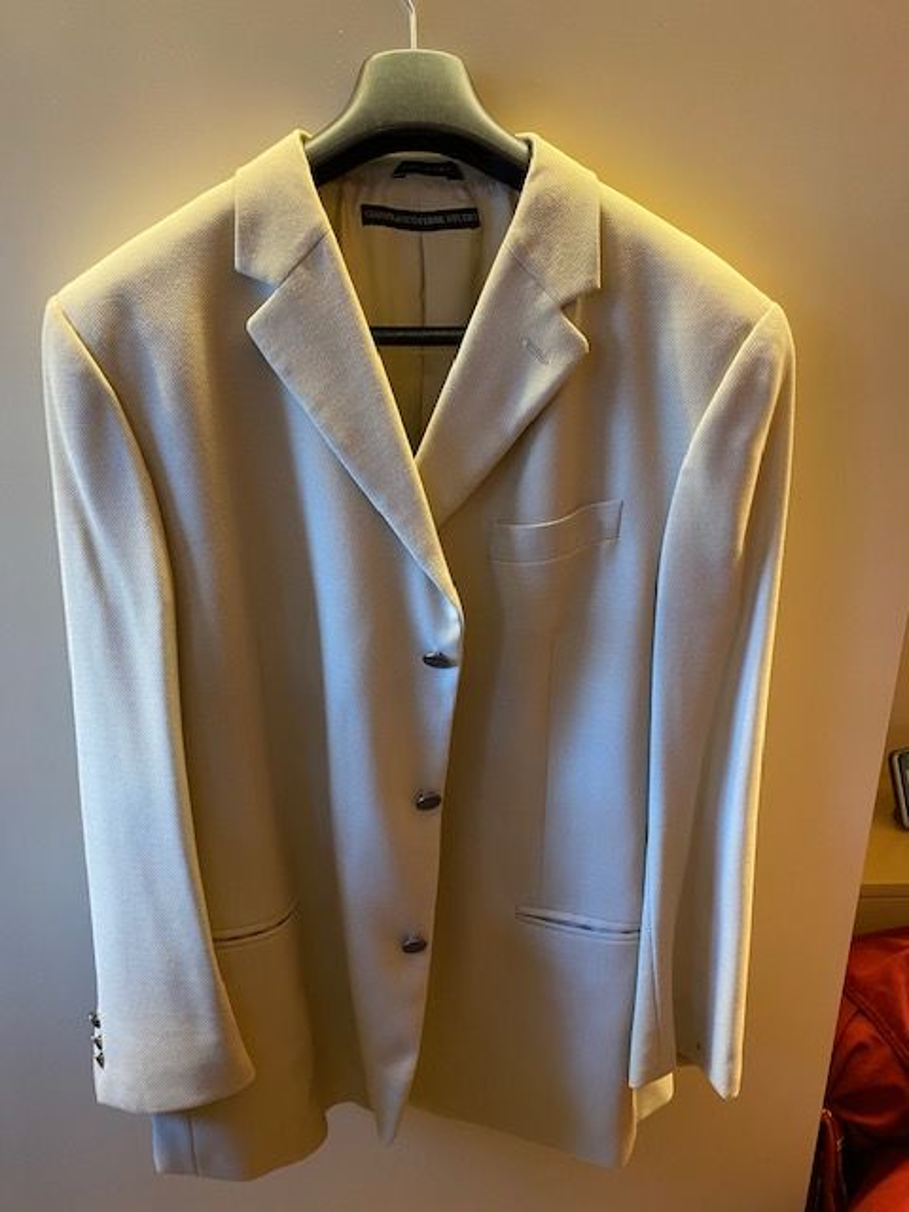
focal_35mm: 26
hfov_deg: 53.1
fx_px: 910
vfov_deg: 67.3
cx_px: 454
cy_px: 606
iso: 250
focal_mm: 4.25
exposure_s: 1/50
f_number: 1.8
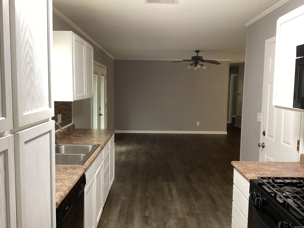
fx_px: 272
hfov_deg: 58.4
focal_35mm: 31
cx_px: 152
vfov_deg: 45.4
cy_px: 114
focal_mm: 3.3
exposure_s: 1/60
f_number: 2.4
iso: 160
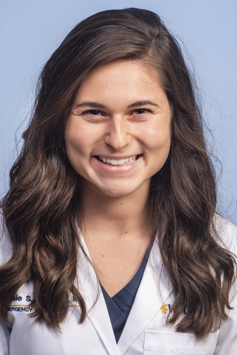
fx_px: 908
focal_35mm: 92
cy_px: 178
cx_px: 118
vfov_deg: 22.1
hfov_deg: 14.9
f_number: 8
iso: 50
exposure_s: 1/200
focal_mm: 92
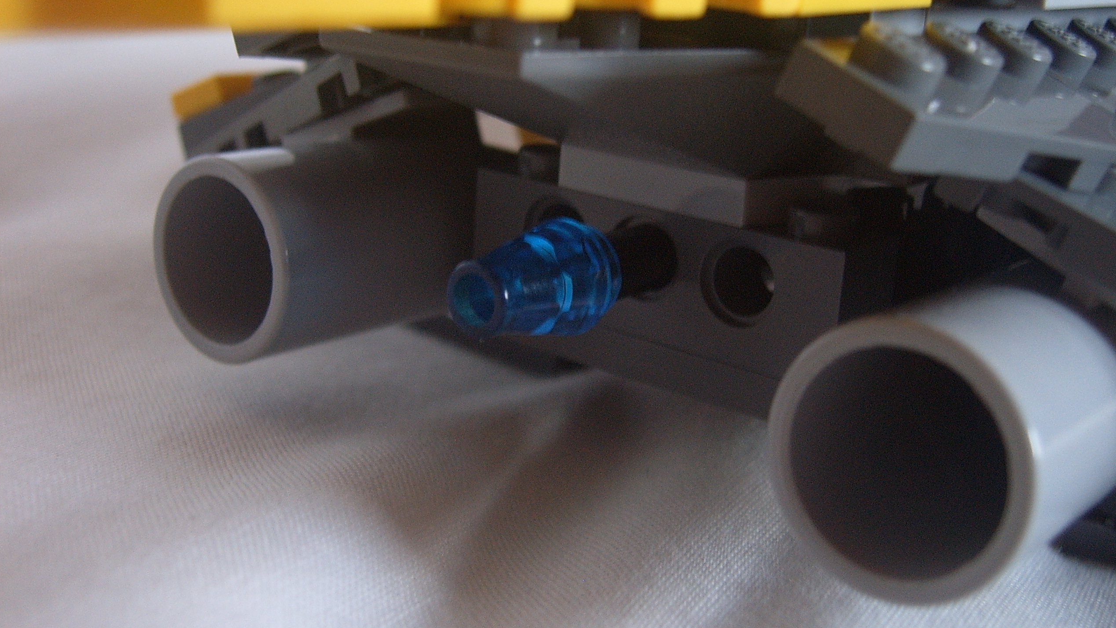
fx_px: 1480
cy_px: 298
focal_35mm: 50
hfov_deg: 41.3
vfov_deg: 24.0
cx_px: 555
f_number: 3.1
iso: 100
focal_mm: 7.5
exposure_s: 1/30
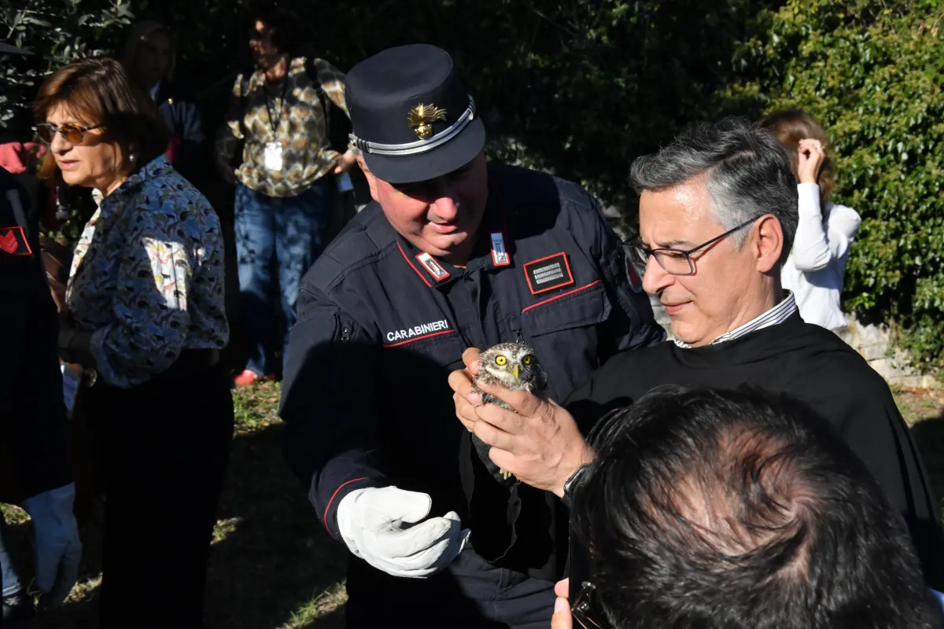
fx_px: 1311
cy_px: 314
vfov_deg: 27.0
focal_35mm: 50
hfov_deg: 39.6
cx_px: 472
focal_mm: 50
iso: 2000
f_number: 16
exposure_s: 1/2500
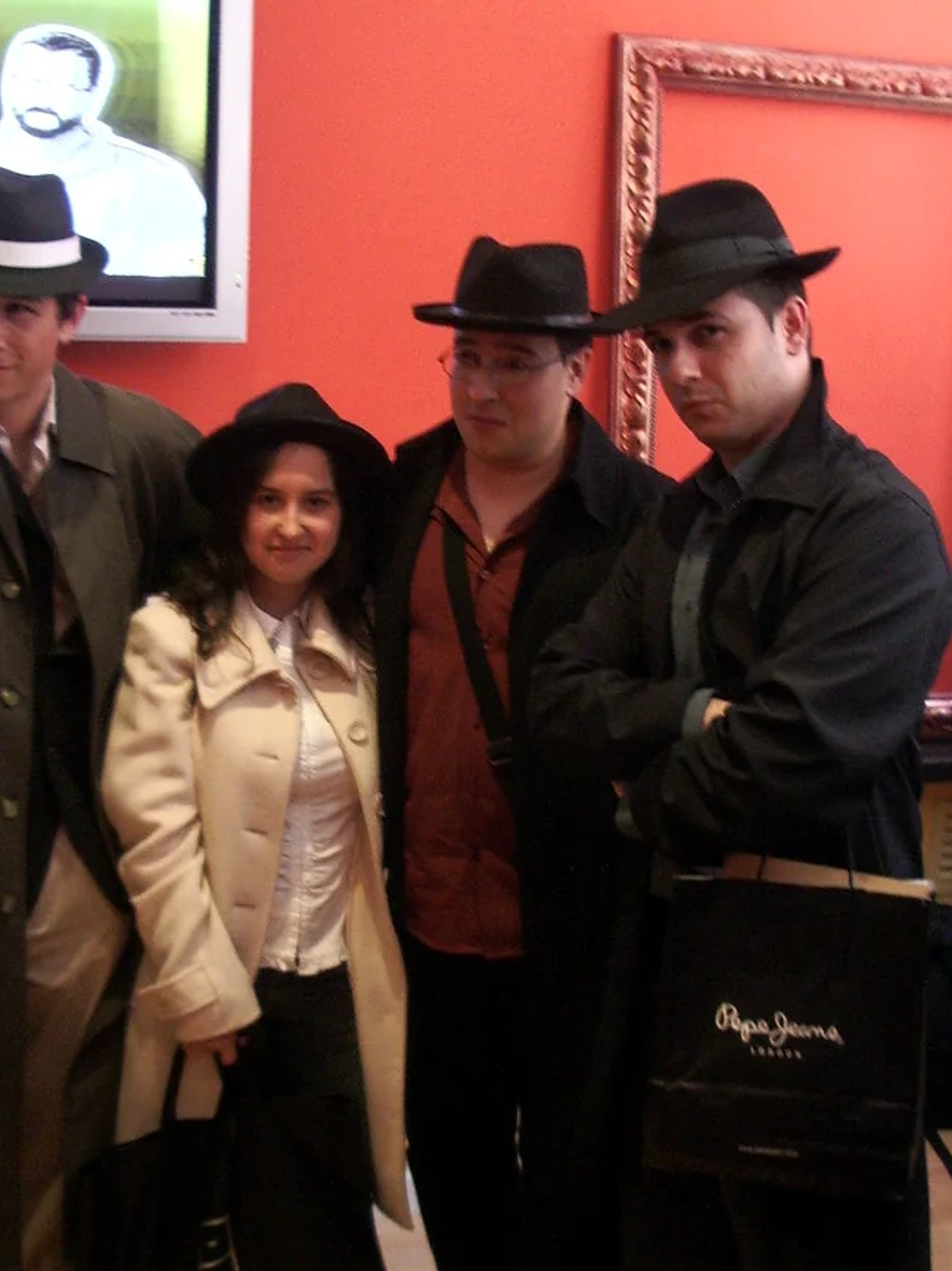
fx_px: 1908
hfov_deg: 28.0
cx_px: 388
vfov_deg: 36.8
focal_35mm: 52
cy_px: 674
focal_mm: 5.8
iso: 200
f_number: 2.6
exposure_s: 1/15
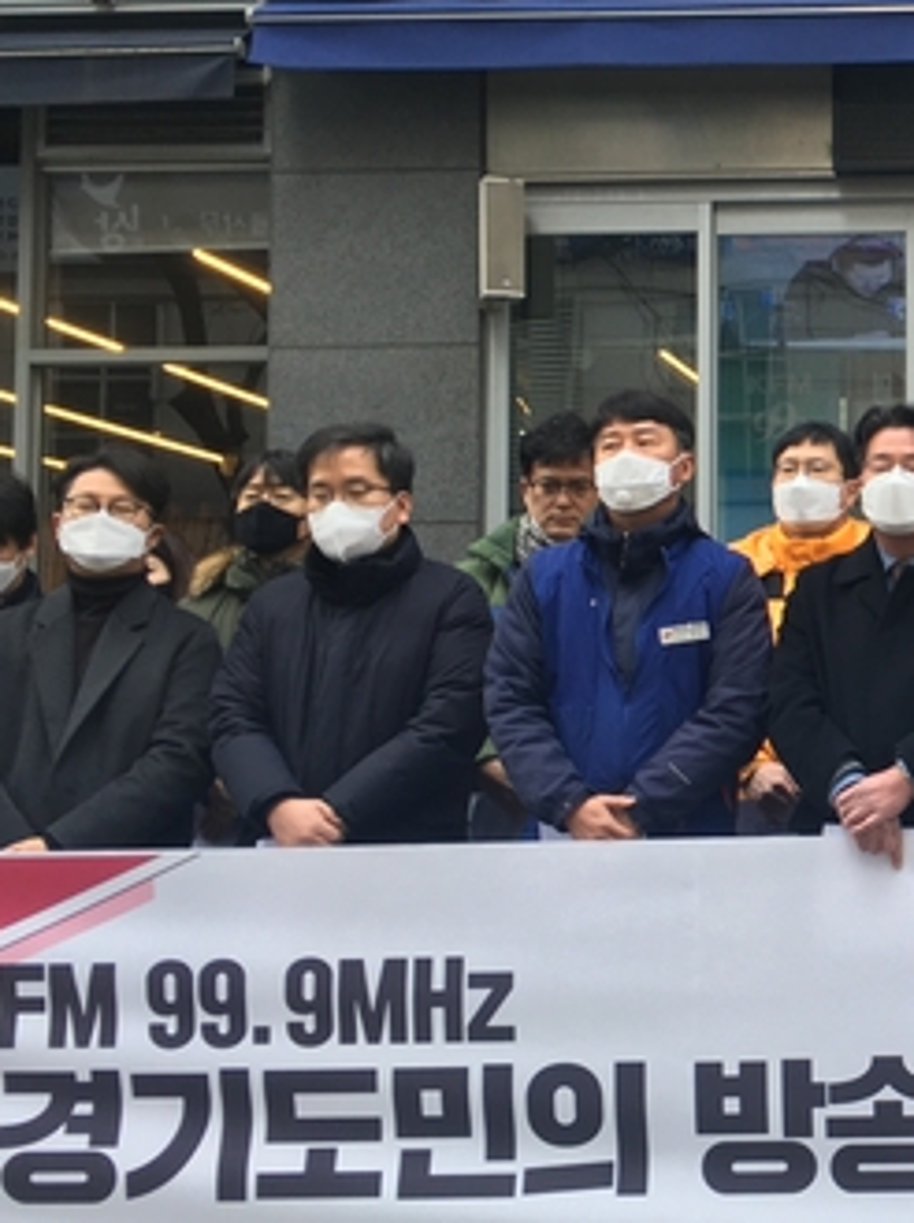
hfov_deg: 22.3
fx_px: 2116
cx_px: 1122
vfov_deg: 32.2
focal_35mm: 60
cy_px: 587
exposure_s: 1/120
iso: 25
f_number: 2.2
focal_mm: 4.15
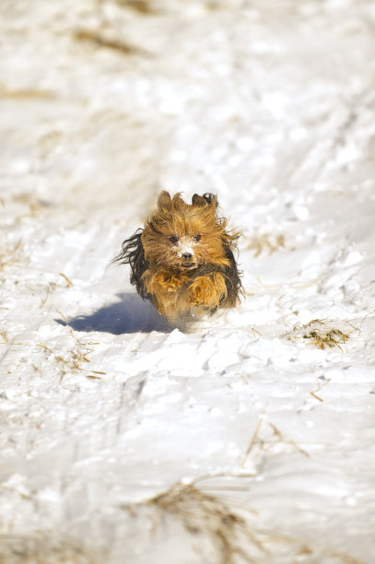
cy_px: 282
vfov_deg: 10.3
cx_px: 188
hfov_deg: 6.9
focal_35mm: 200
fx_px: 3130
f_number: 2.8
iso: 400
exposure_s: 1/8000
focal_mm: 200
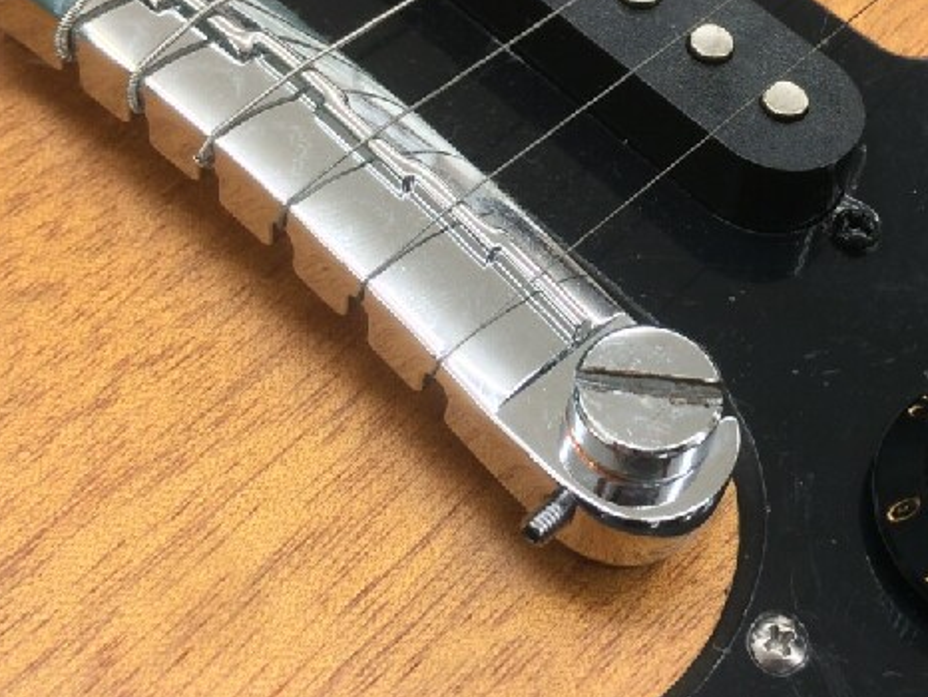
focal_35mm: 56
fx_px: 1502
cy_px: 77
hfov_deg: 33.1
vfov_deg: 25.4
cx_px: 775
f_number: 2.2
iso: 50
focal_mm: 4.15
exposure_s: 1/30
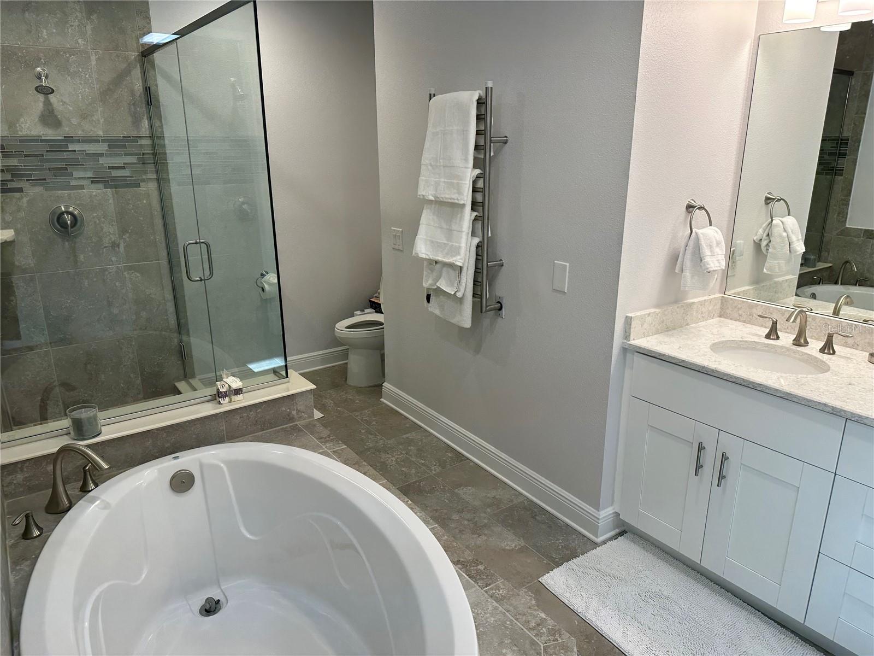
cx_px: 437
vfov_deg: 56.8
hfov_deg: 71.6
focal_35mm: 24
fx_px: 606
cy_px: 328
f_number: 1.78
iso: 100
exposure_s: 1/139
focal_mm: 6.86
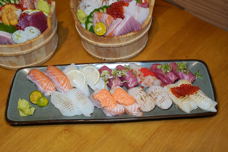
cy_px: 76
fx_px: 355
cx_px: 114
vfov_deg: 24.2
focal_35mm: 56
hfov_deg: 35.6
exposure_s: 1/160
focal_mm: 56
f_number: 4
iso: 1600
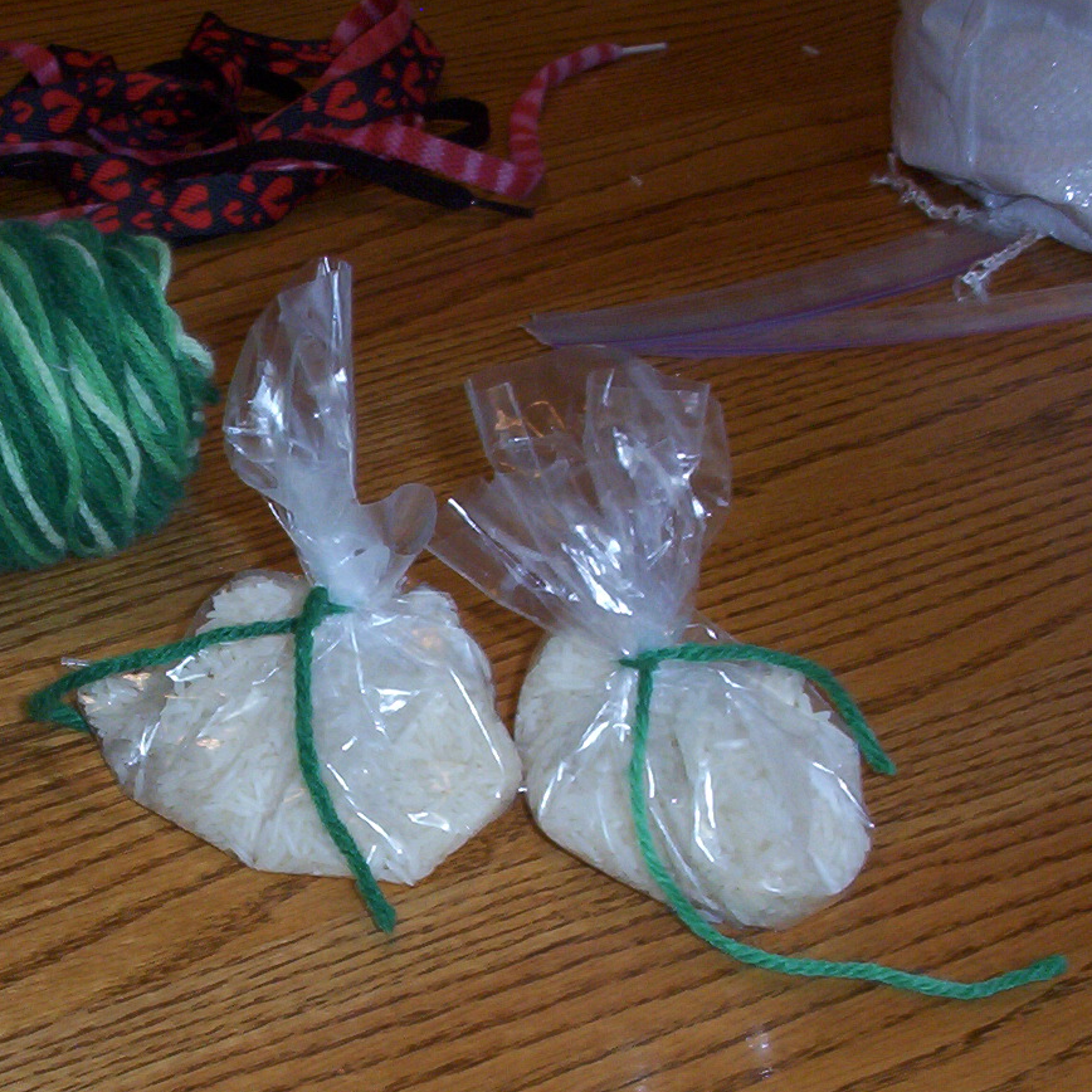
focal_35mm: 65
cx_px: 420
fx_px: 2320
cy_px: 728
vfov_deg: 26.3
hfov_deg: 26.4
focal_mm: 6
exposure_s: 1/30
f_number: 4.5
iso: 140
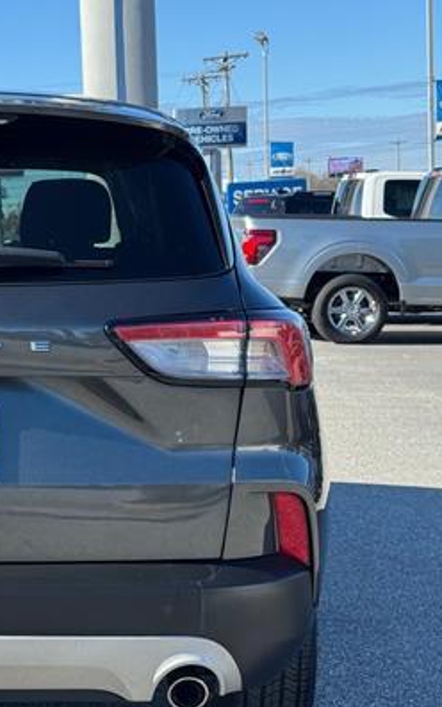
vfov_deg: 25.2
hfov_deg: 15.4
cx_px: -68
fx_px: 1581
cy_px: 399
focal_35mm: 82
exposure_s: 1/1818
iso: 64
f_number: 1.78
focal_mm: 6.76
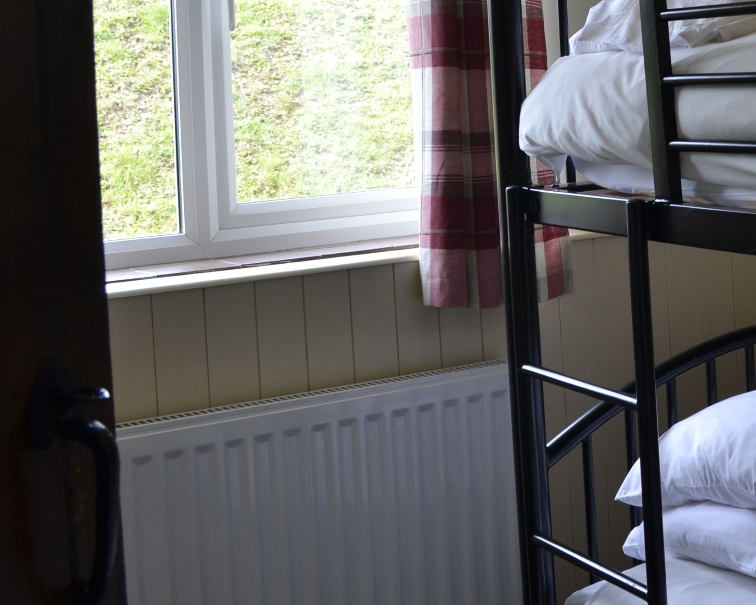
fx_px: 1320
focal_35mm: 59
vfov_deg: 25.0
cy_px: 63
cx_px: 771
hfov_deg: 29.6
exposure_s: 1/20
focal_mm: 18
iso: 100
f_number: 7.1
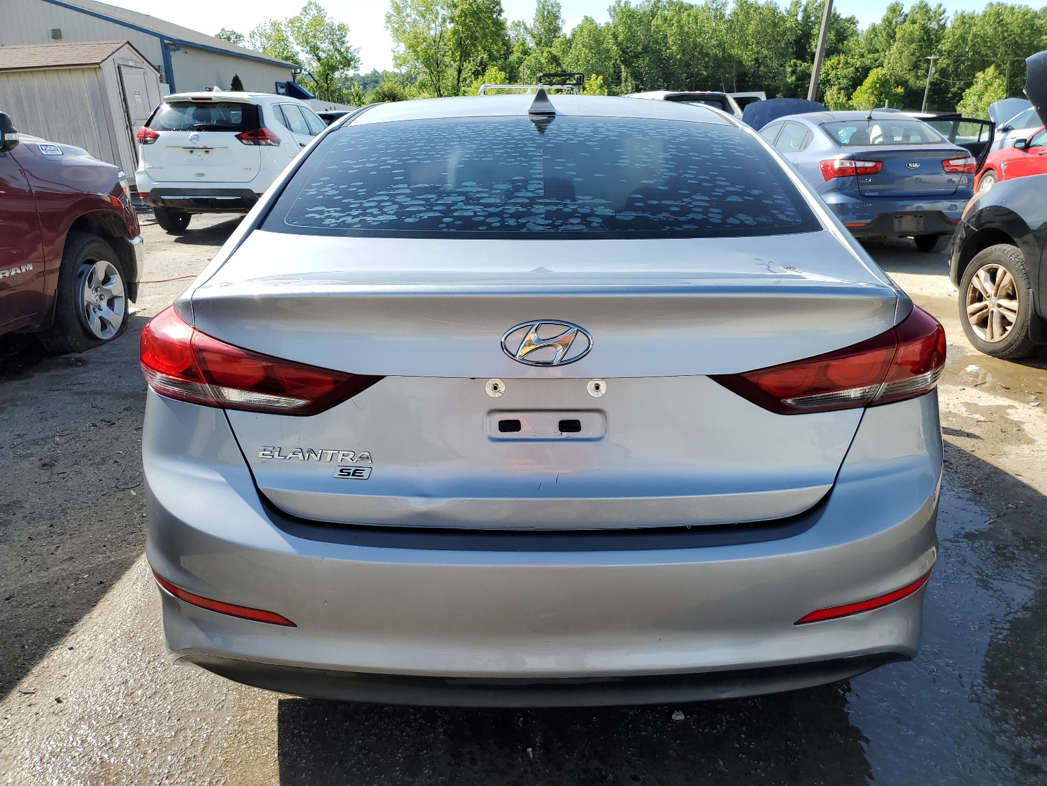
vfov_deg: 53.1
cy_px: 393
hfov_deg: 67.3
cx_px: 524
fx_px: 786
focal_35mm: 26
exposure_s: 1/1667
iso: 50
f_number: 1.5
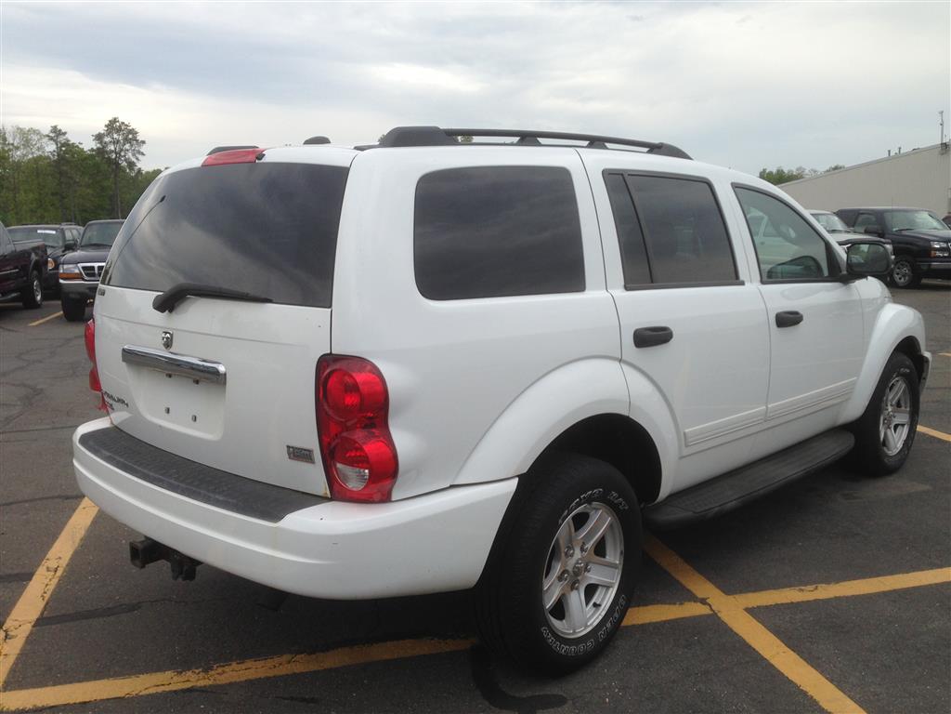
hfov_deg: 55.4
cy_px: 357
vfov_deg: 42.9
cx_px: 476
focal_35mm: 33
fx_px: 907
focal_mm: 4.13
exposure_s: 1/968
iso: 50
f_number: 2.4
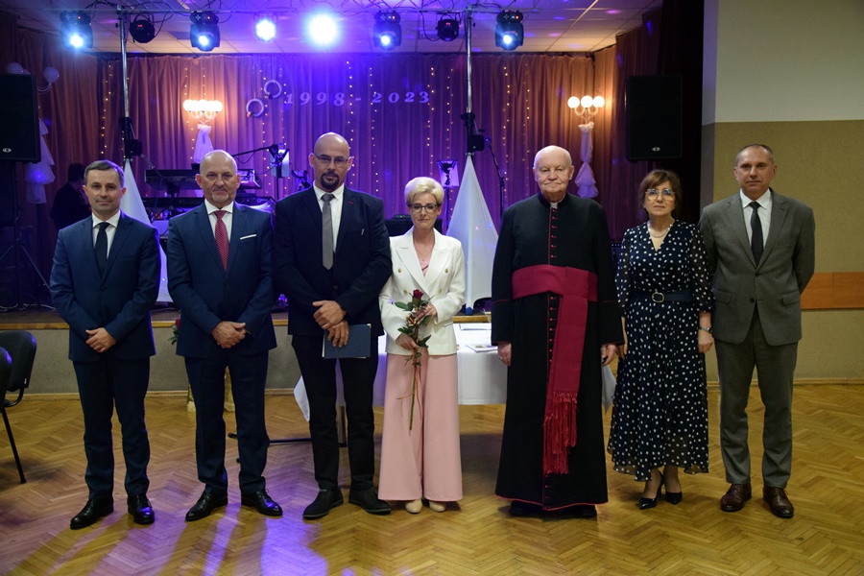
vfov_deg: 35.5
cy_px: 288
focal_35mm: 38
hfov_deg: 51.3
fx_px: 900
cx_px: 432
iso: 2800
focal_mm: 25
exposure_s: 1/100
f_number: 4
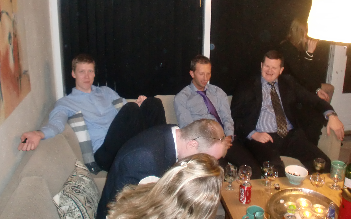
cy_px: 78
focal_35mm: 34
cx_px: 163
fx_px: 325
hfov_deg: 56.6
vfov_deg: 37.0
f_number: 2.6
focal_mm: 4.65
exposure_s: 1/20
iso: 400
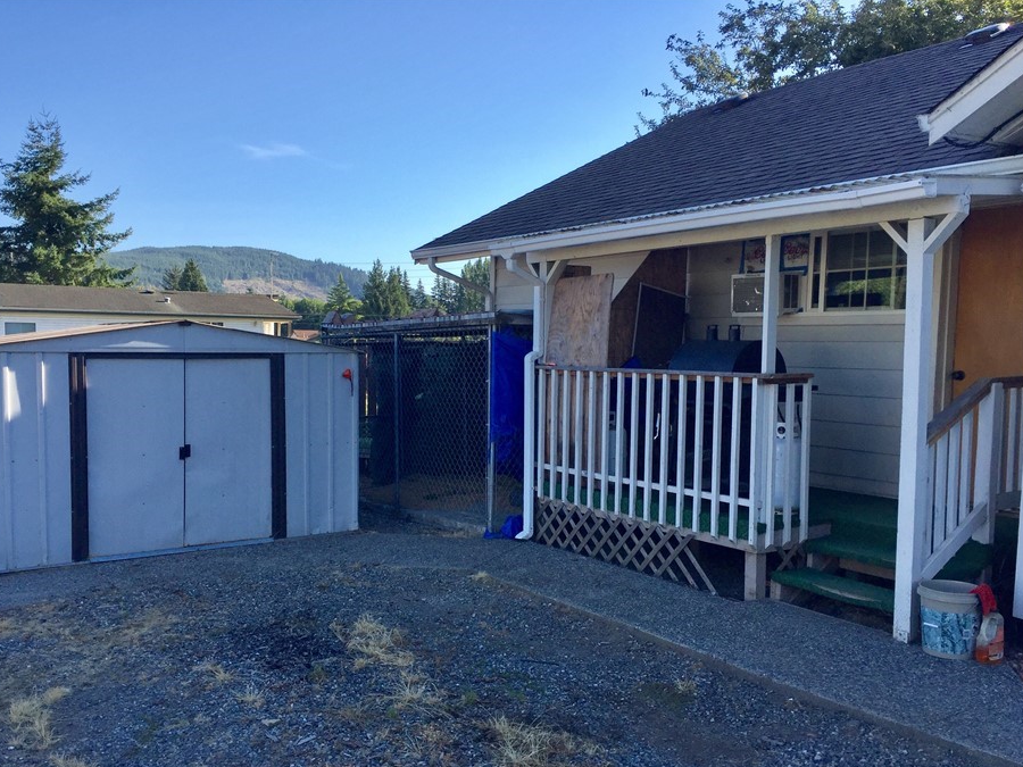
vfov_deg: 42.9
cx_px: 474
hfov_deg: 55.3
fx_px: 975
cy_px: 432
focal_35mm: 33
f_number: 2.2
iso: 32
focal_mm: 4.15
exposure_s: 1/879
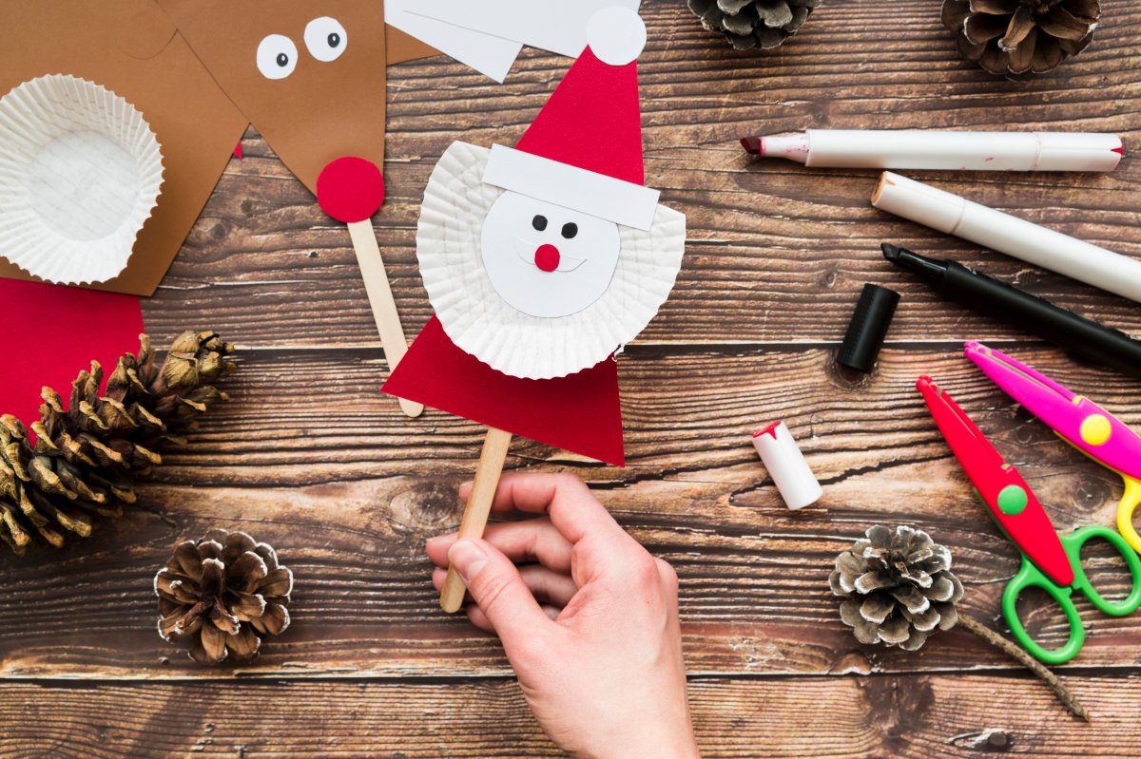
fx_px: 1204
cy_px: 380
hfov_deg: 50.7
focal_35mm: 38
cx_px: 570
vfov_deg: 35.0
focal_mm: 38
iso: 100
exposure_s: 1/5
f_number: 8
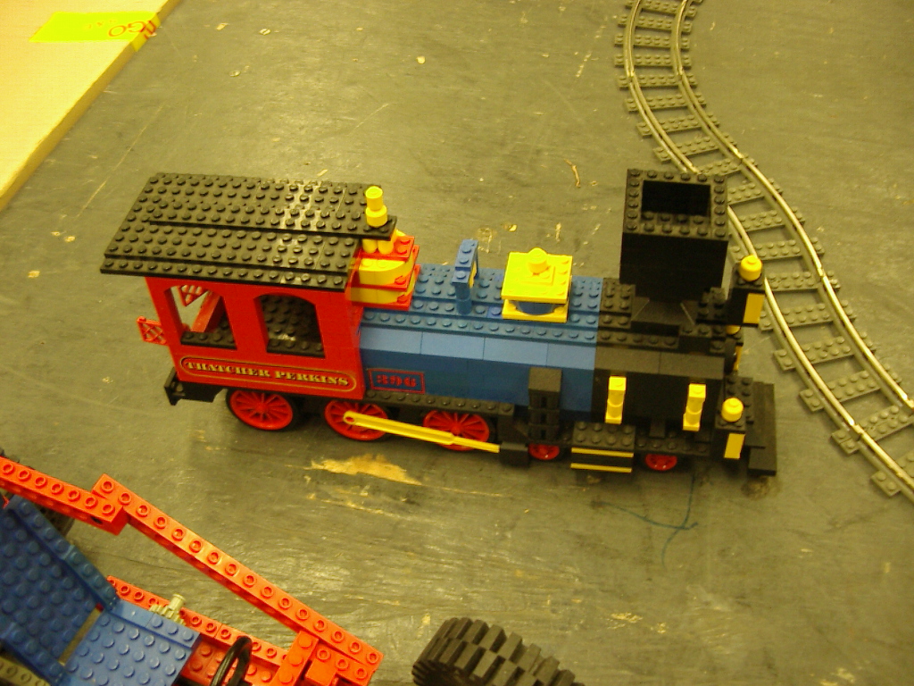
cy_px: 343
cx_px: 457
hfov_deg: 49.0
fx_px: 1003
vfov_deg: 37.7
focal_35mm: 38
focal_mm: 5.8
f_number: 2.6
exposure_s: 1/6
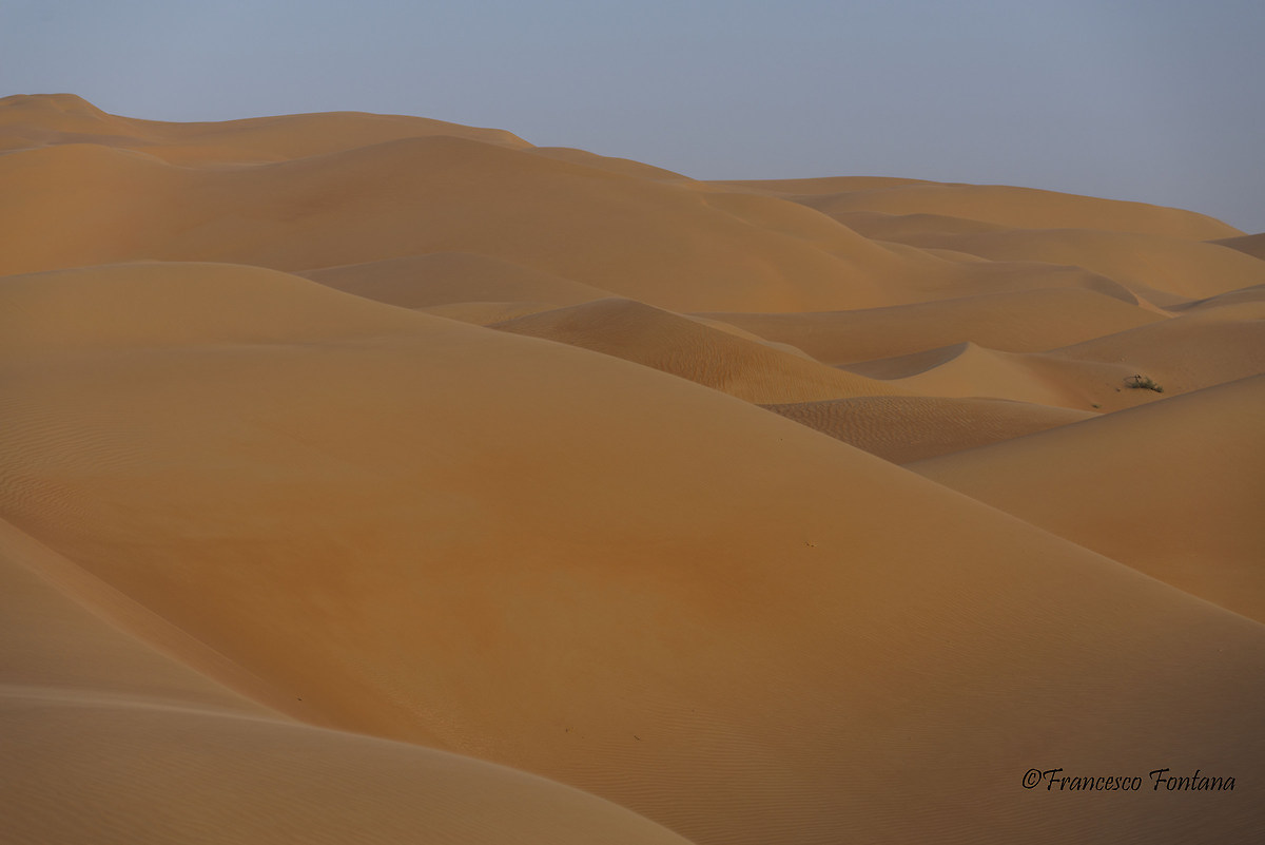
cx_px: 632
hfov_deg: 17.1
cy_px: 422
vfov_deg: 11.4
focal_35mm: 120
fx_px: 4218
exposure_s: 1/200
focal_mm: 120
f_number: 5
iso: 100
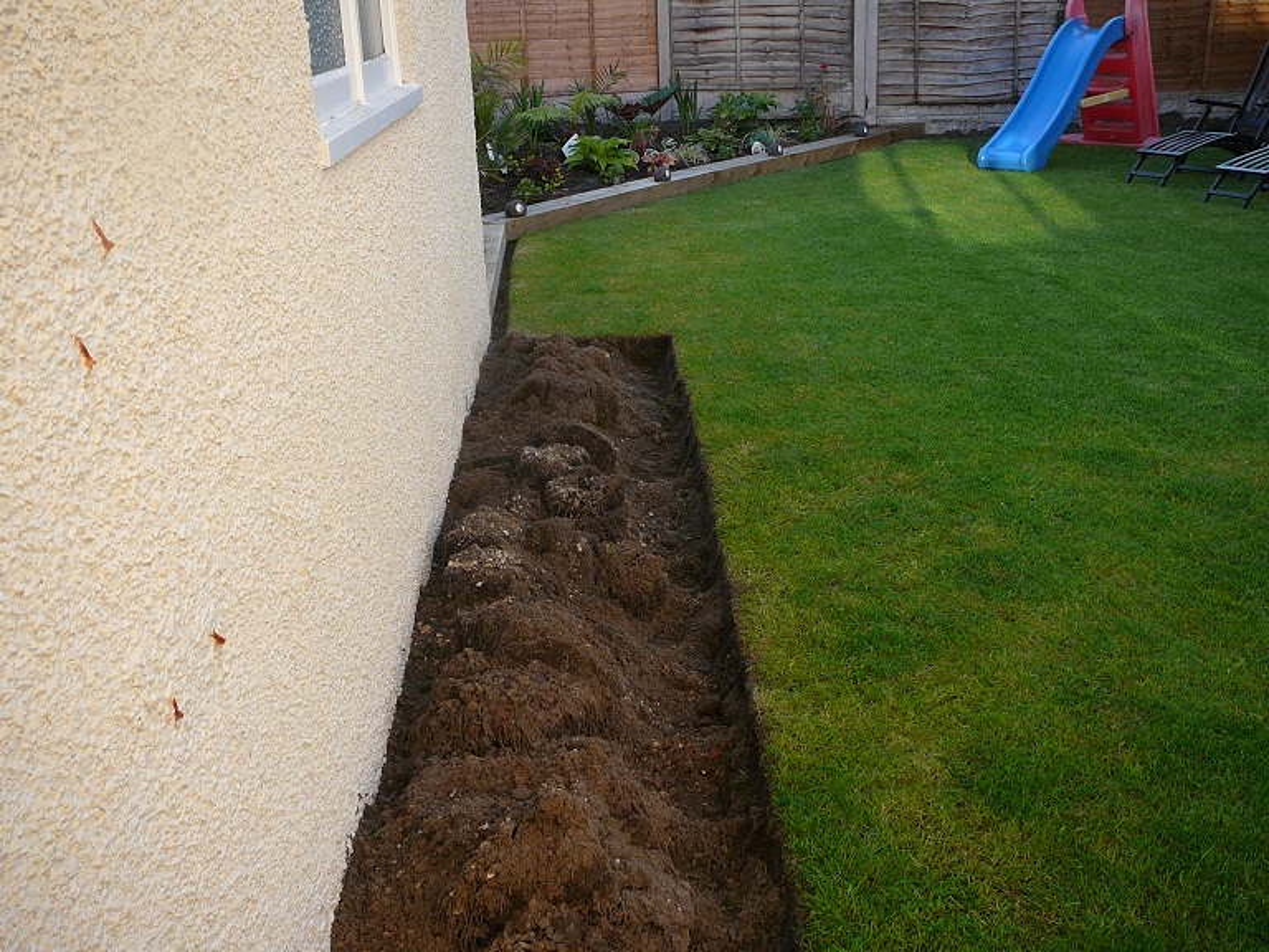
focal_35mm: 35
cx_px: 634
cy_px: 476
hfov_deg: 52.6
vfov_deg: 40.7
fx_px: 1283
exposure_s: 1/160
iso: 80
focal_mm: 5.2
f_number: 2.8
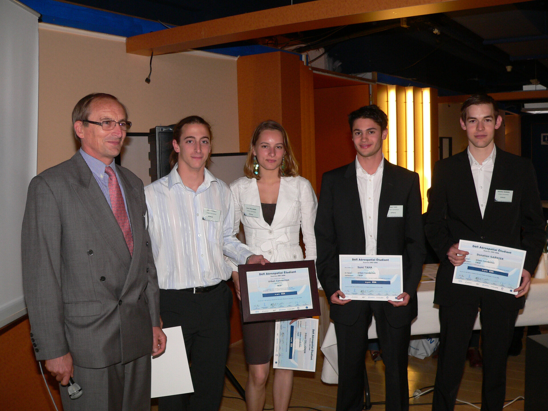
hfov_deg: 51.4
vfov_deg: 39.7
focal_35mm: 36
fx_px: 570
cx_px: 274
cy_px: 206
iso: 100
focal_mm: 6
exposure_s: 1/60
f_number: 2.8
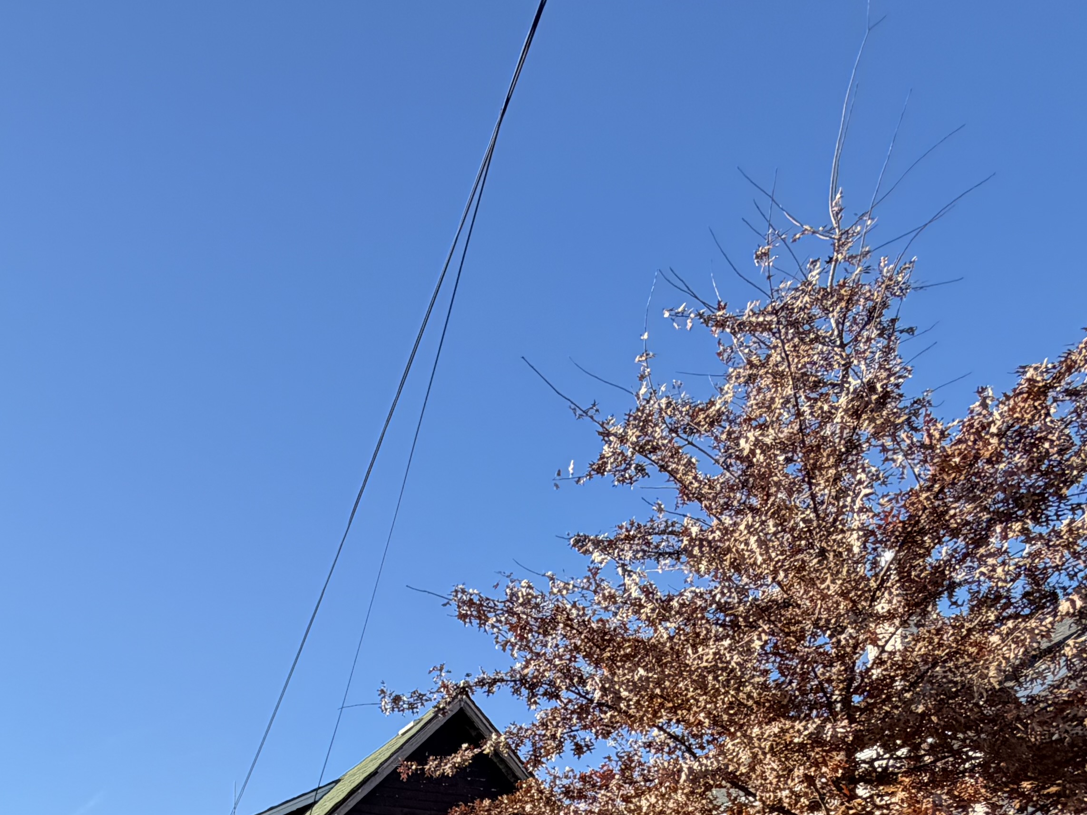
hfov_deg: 48.5
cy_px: 1002
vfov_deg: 32.7
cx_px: 164
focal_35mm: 35
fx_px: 1099
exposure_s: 1/613
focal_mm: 2.22
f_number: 2.2
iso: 40
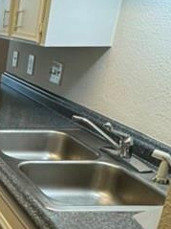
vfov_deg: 32.0
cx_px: -150
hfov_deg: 18.3
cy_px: 148
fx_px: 396
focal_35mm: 60
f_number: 2.2
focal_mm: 2.22
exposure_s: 1/120
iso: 200
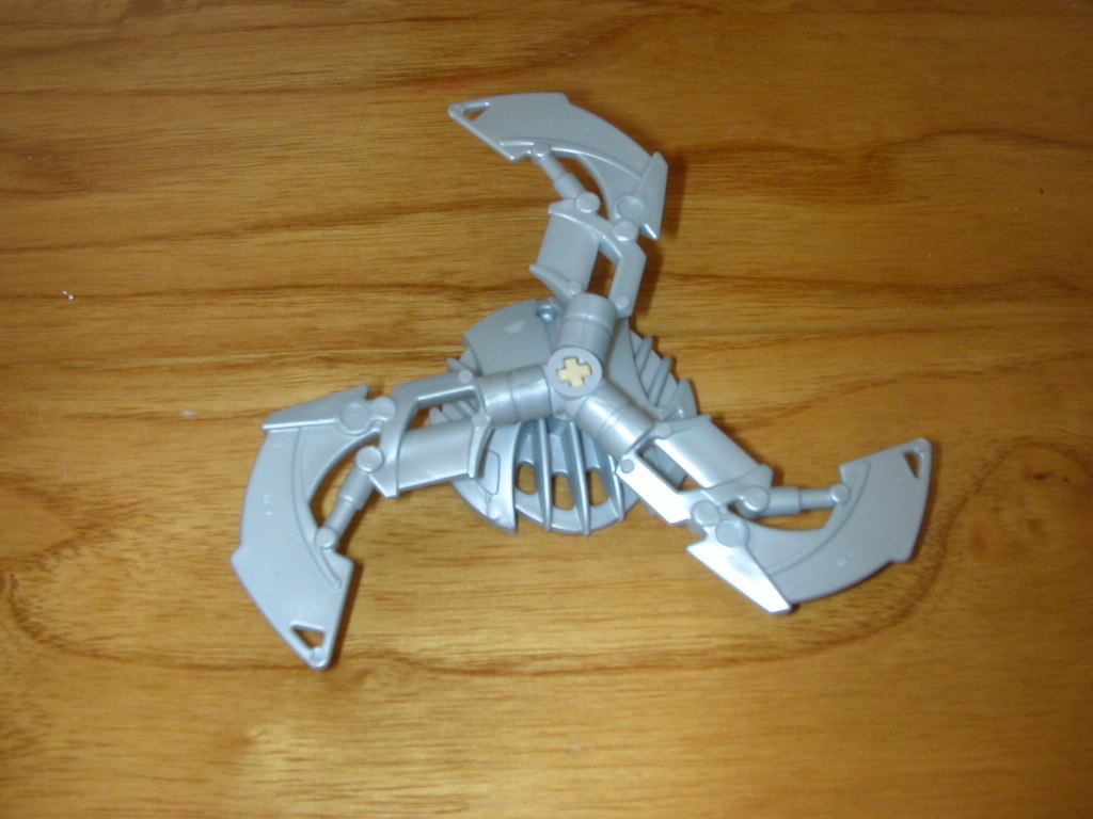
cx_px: 546
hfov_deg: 50.1
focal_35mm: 37
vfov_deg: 38.7
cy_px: 410
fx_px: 1168
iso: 100
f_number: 4.5
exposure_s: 1/30
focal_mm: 5.6
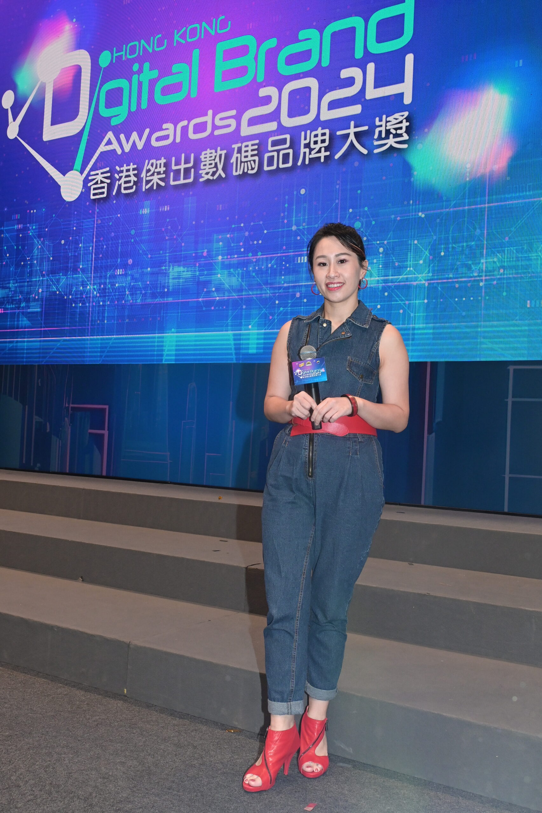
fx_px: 813
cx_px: 271
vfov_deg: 53.1
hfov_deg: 36.8
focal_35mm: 36
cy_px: 406
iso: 1250
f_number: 7.1
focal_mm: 24
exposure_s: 1/200
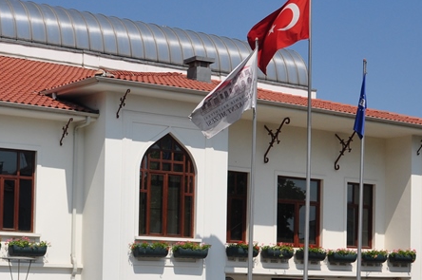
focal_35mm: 83
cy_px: 264
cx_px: 142
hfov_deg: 24.4
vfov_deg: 16.2
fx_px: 972
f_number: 11
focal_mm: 24
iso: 200
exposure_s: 1/350
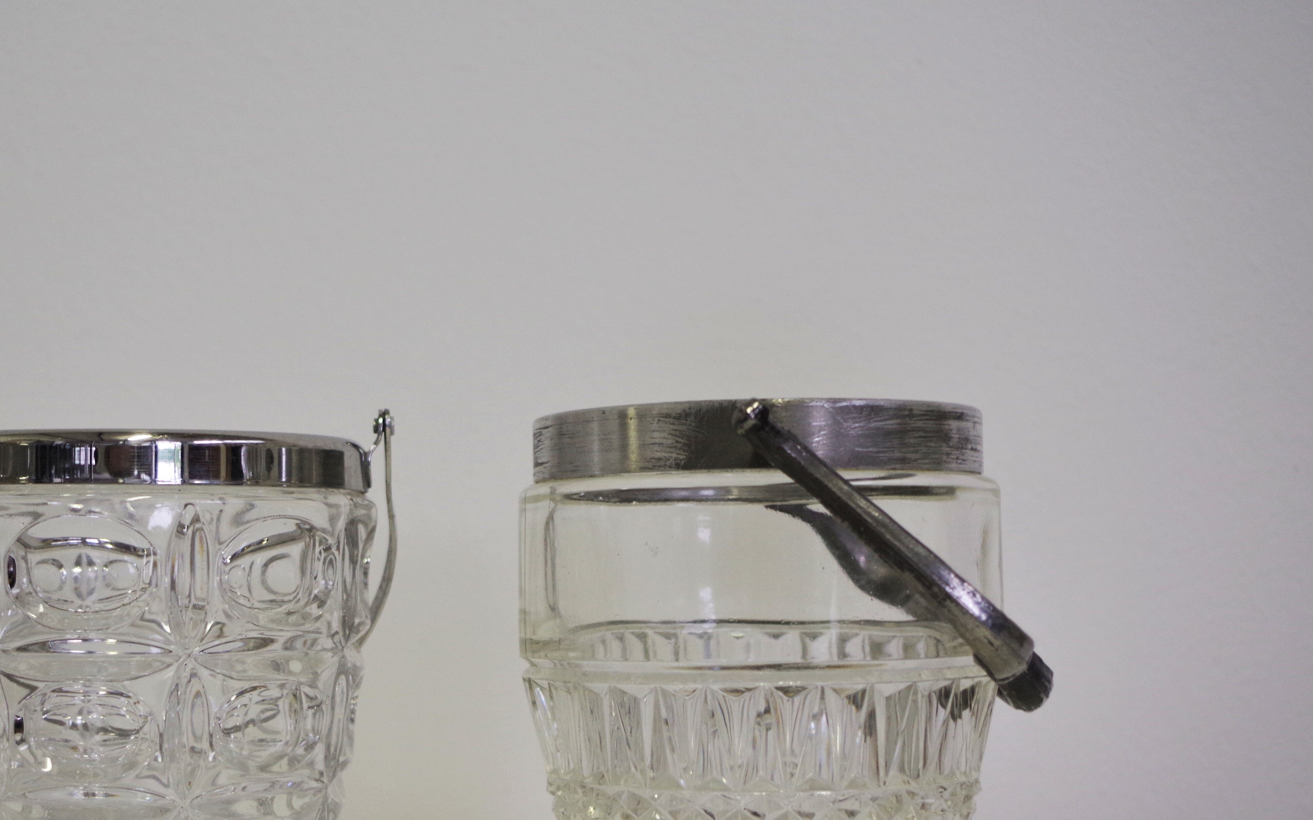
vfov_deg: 23.8
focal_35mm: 54
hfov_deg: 37.2
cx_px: 443
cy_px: 567
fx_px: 1932
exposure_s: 1/60
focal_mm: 26.25
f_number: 4
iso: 400
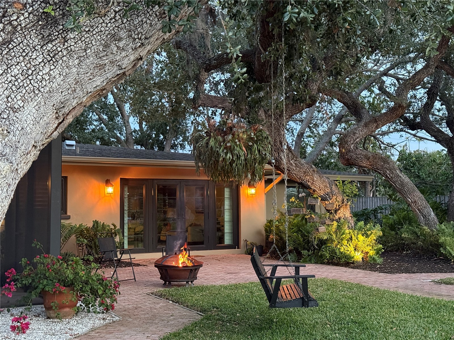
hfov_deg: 39.7
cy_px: 170
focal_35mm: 48
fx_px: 630
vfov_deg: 30.3
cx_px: 227
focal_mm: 6.76
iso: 640
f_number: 1.78
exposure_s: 1/30
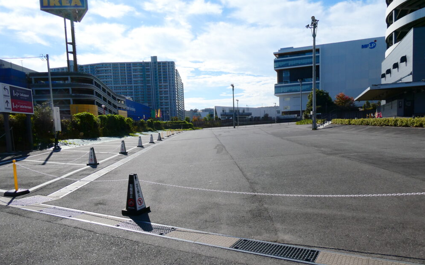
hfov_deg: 70.4
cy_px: 161
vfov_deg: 47.3
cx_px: 212
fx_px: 301
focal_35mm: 26
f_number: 3.3
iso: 80
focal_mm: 4.3
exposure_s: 1/1600
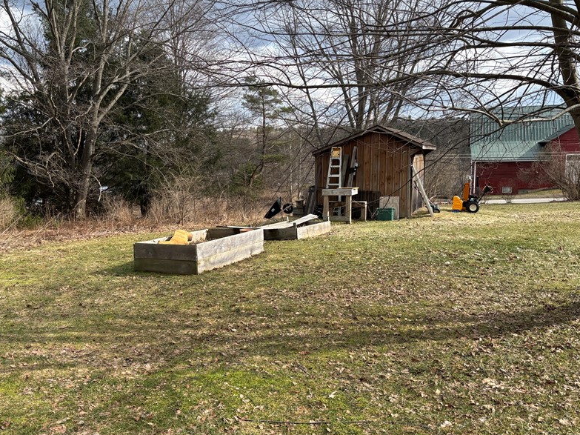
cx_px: 253
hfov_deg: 53.8
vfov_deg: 41.8
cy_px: 230
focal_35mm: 34
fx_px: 570
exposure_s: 1/1115
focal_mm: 5.96
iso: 50
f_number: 1.6
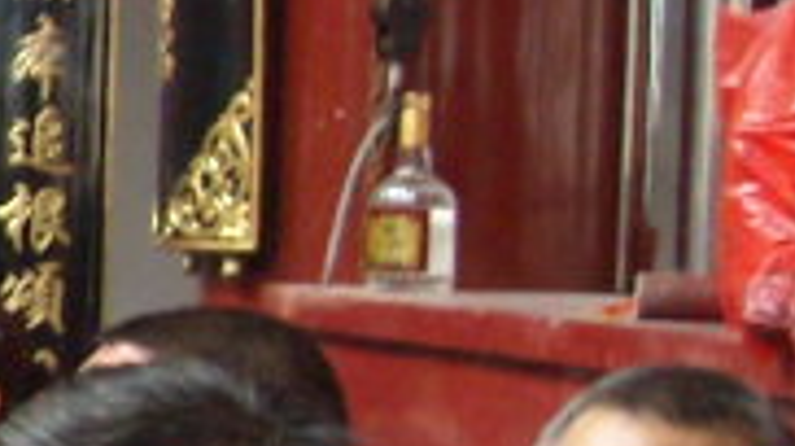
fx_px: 4528
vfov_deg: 5.6
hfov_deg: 8.6
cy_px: 647
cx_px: -1424
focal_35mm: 215
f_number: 2.8
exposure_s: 1/60
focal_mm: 5.7
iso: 282
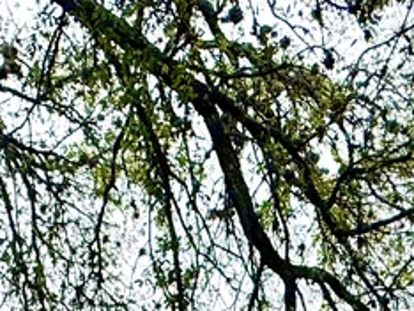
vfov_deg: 12.0
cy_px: 846
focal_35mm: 86
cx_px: 170
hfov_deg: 22.7
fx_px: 1030
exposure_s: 1/2165
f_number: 2.2
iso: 50
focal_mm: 2.22
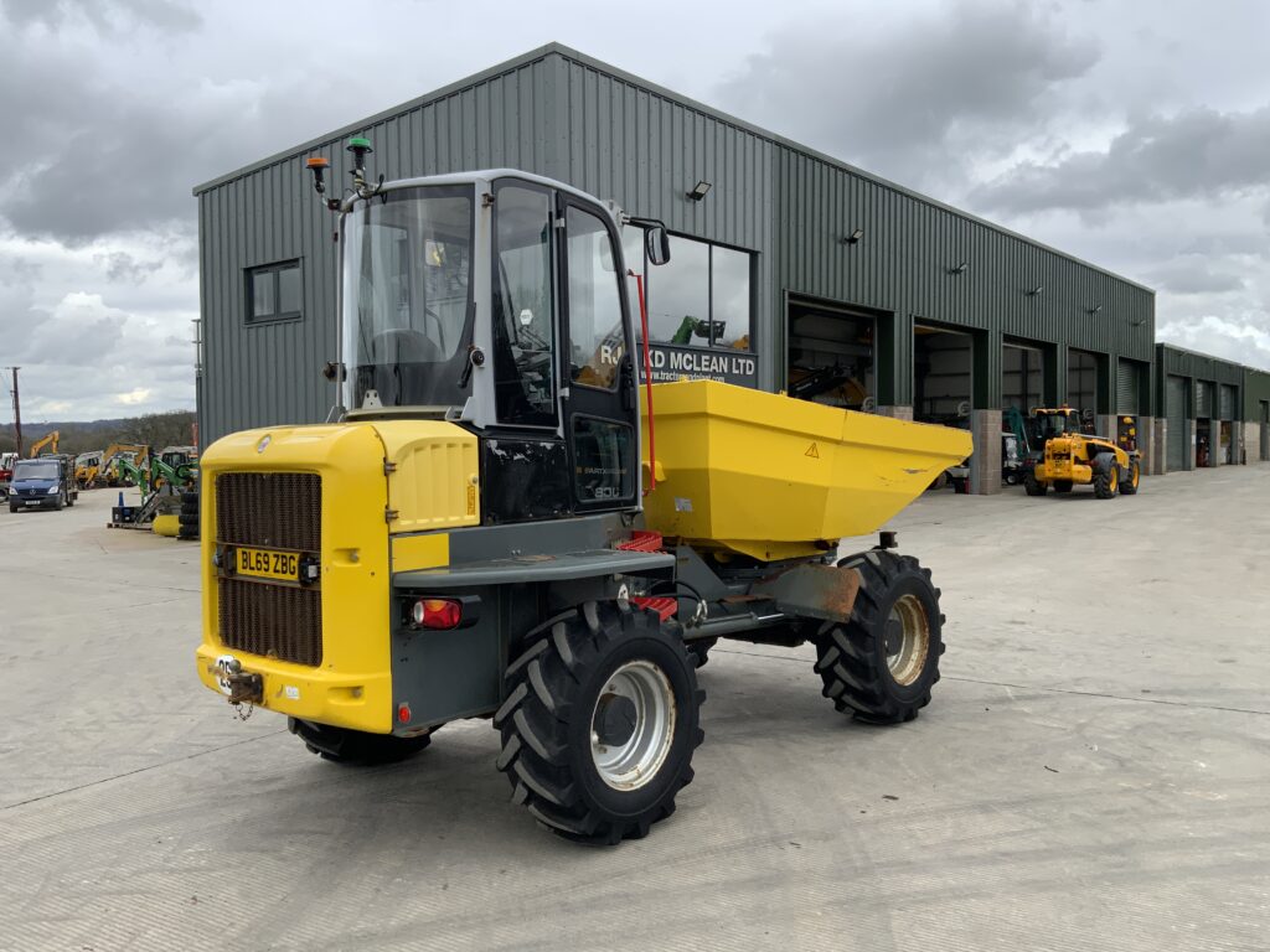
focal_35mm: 29
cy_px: 476
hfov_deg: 61.7
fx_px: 1064
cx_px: 635
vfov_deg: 48.2
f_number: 1.8
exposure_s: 1/606
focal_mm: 3
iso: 16
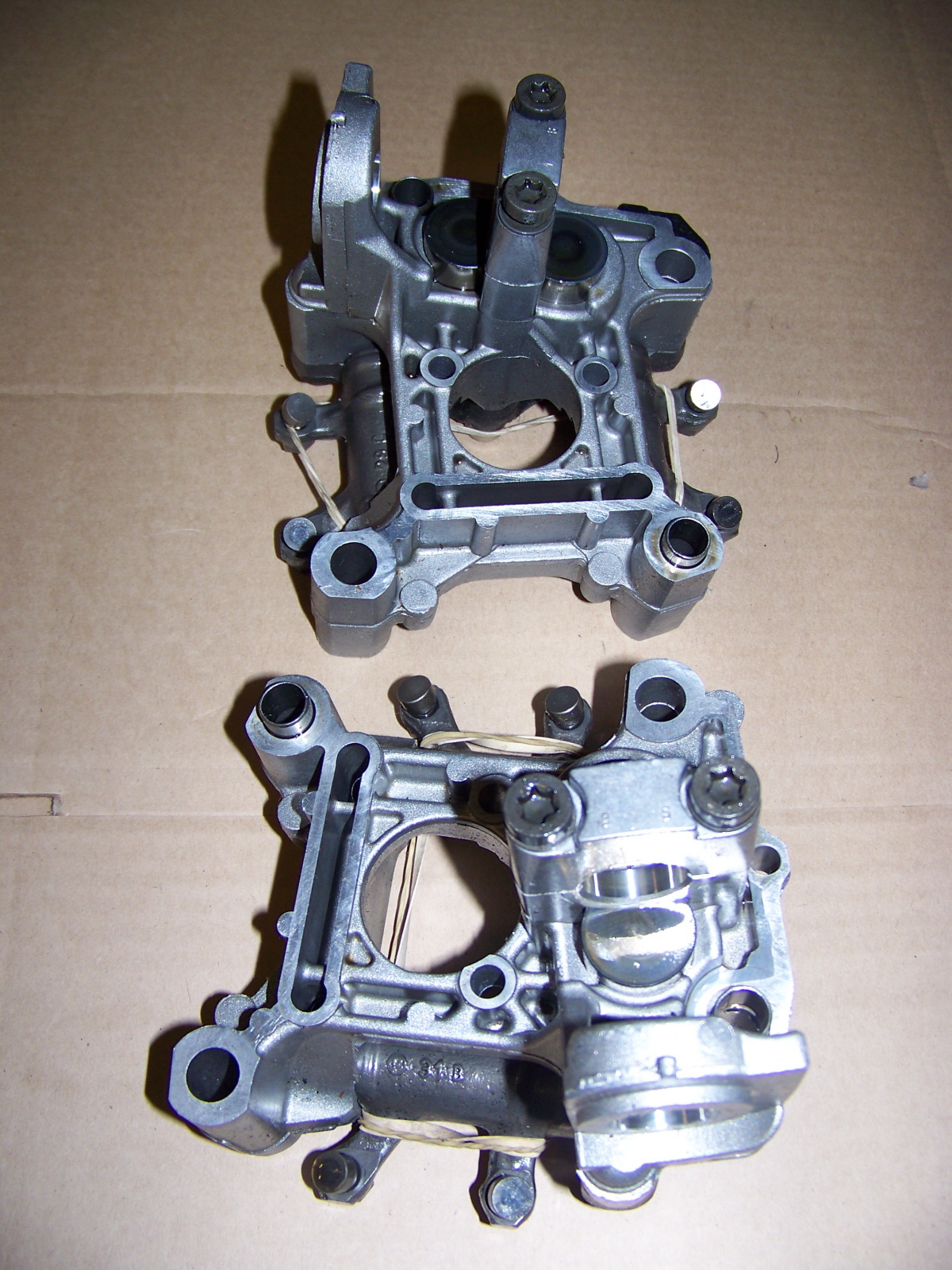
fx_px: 1320
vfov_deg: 51.4
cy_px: 635
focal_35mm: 36
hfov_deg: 39.7
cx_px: 476
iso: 64
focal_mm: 5.85
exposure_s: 1/30
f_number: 2.8
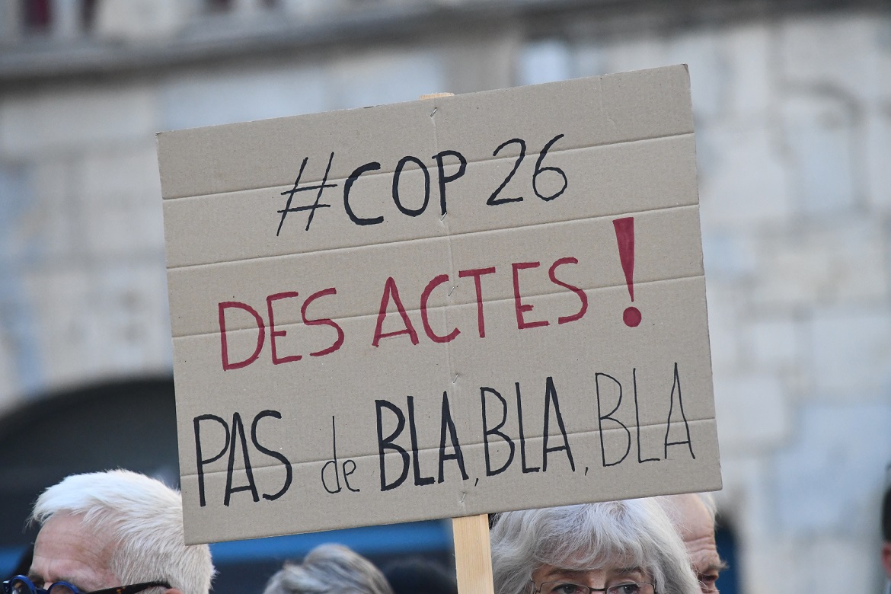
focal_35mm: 330
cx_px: 446
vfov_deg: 4.2
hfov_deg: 6.2
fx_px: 8167
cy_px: 297
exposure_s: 1/1000
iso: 2500
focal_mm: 220
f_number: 8
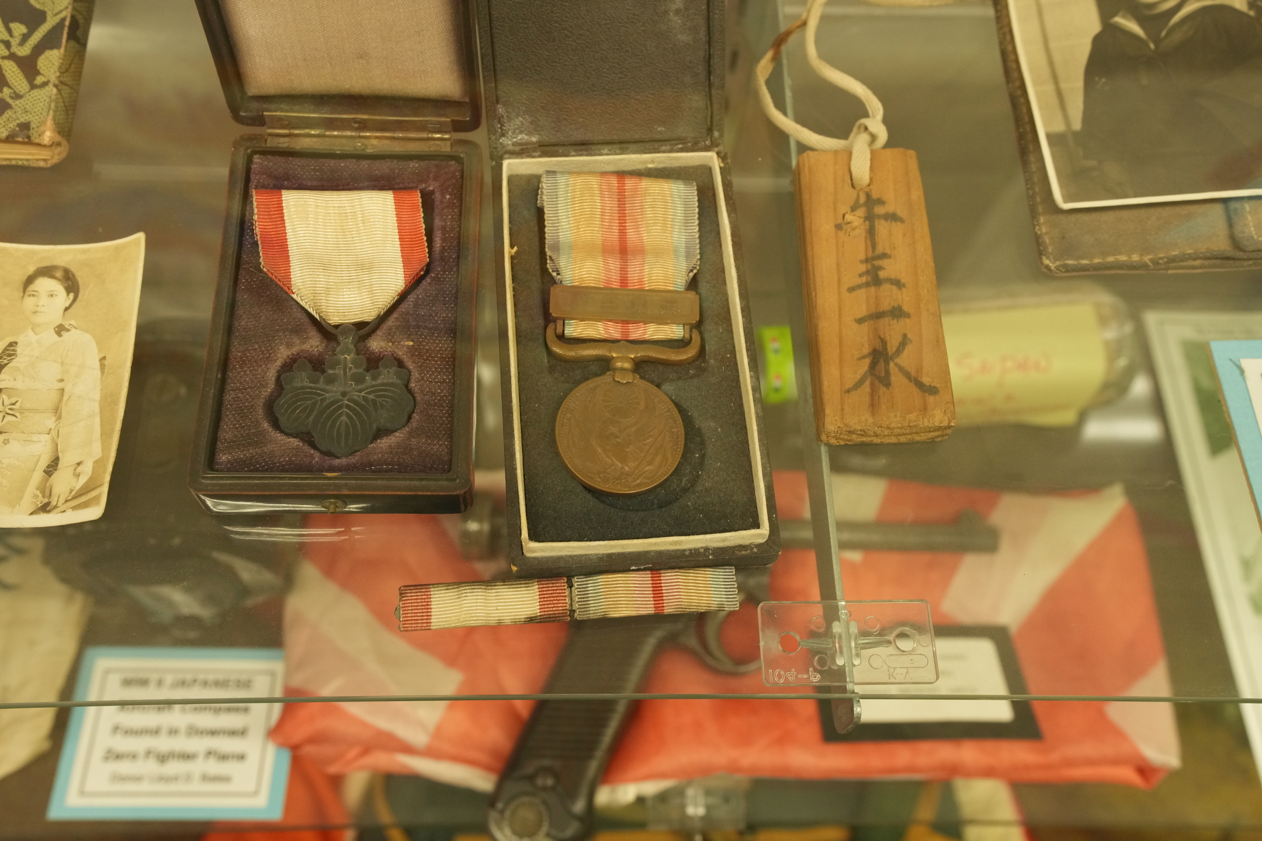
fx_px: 1227
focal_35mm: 35
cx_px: 631
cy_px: 420
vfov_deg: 37.9
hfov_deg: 54.4
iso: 3200
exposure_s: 1/40
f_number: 9
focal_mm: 35
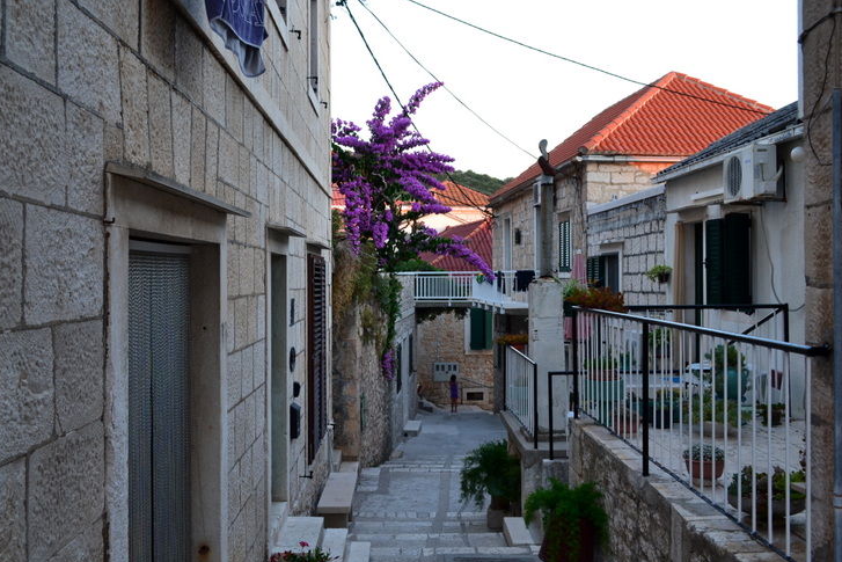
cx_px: 417
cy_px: 280
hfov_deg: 57.2
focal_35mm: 33
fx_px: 772
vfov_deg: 40.0
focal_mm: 20
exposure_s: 1/25
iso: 400
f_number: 7.1
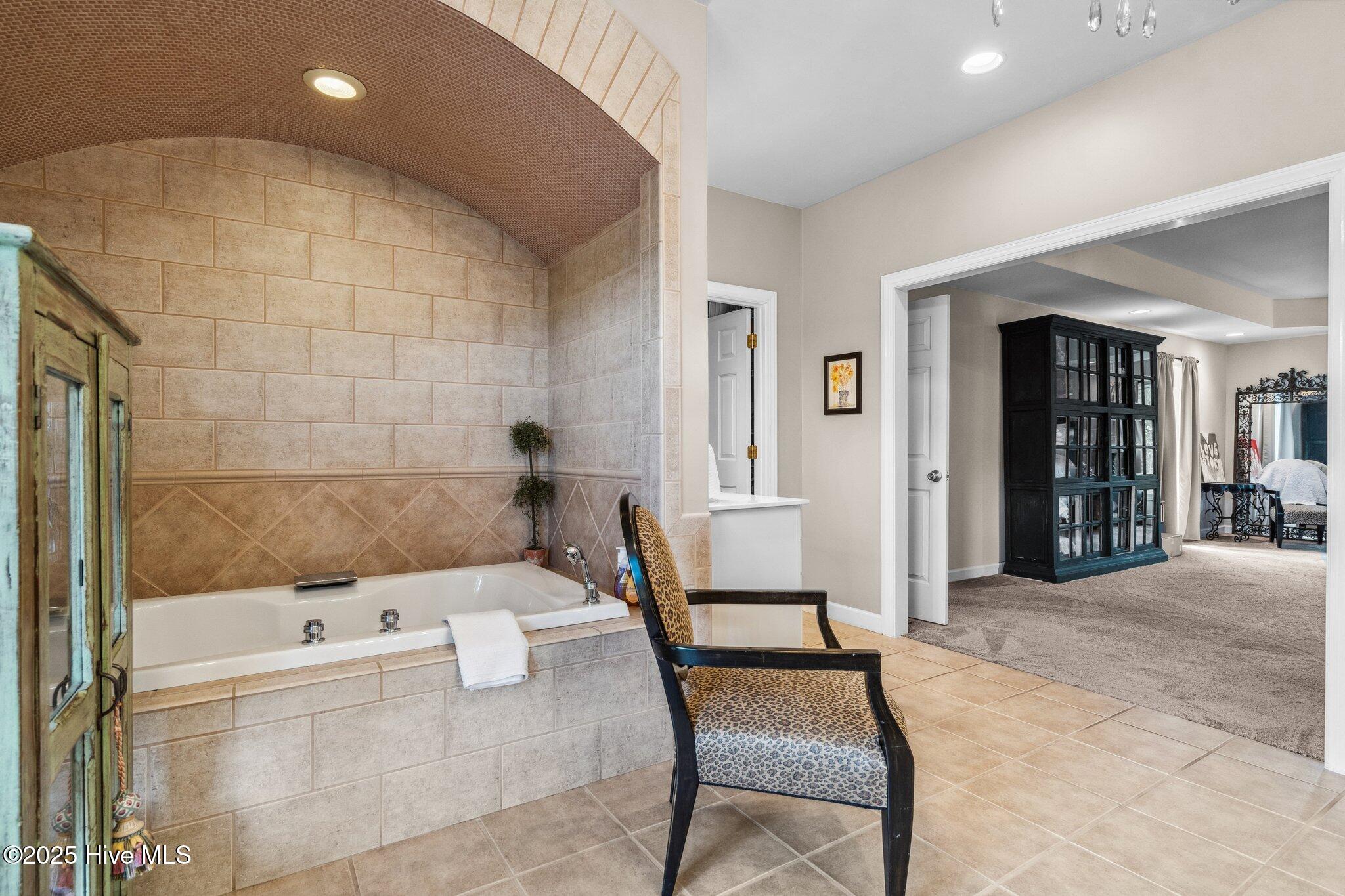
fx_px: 635
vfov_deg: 70.4
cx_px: 672
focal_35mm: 17
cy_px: 448
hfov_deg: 93.3
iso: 500
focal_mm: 17
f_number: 8
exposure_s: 1/20
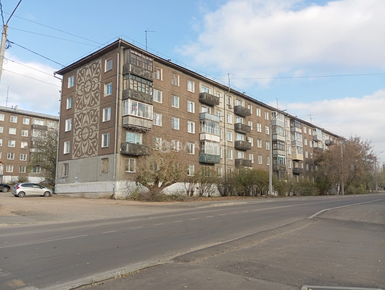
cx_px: 192
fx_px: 312
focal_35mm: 28
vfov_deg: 49.8
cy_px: 145
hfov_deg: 63.4
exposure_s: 1/313
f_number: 1.8
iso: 55
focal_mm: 4.22
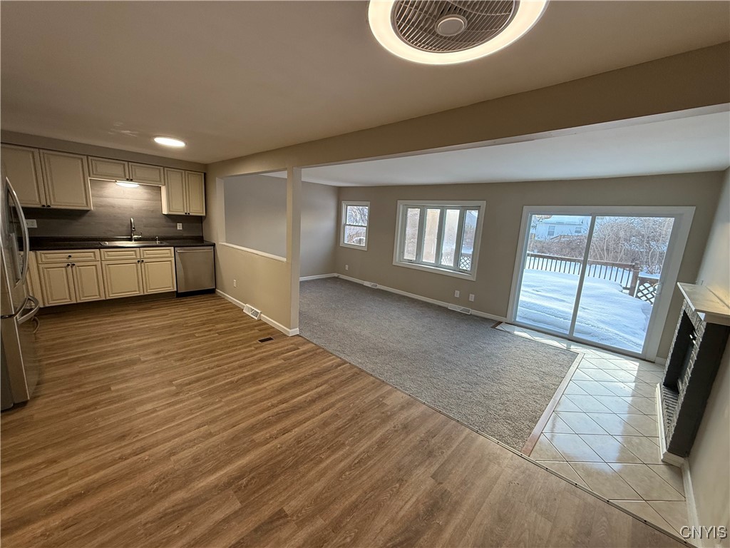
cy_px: 274
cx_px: 365
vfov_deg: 85.7
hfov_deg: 102.1
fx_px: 295
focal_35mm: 14
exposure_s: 1/120
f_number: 2.2
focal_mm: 2.22
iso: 250
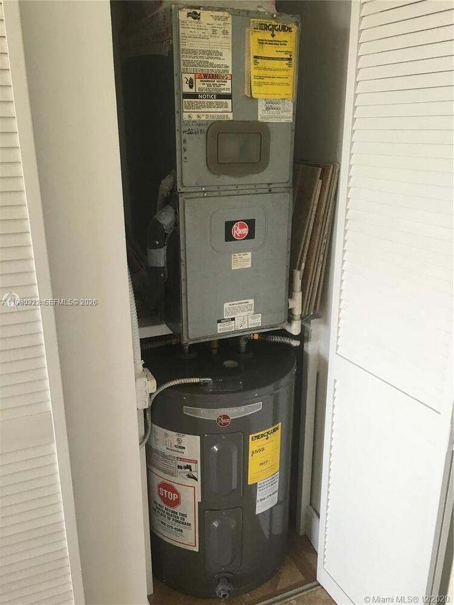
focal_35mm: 29
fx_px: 507
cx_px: 227
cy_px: 302
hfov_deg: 48.2
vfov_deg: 61.7
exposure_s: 1/30
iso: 40
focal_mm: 4.15
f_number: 2.2
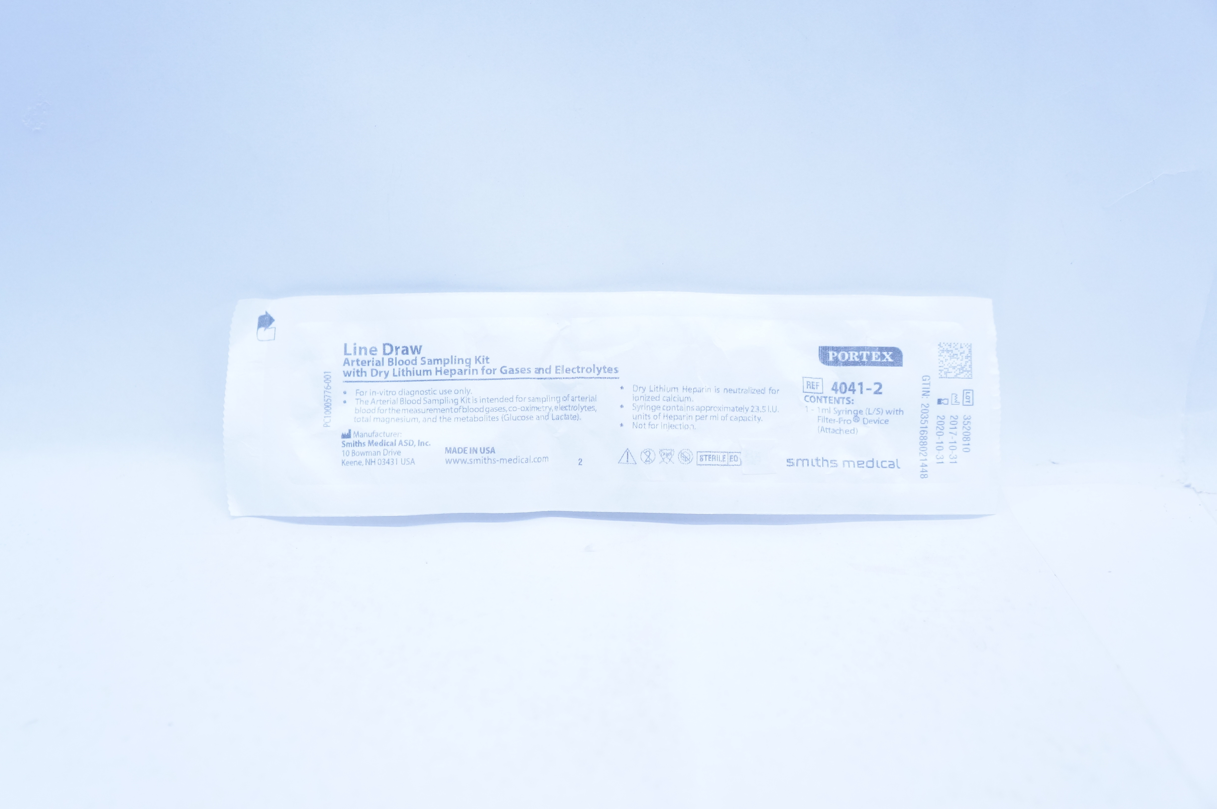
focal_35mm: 38
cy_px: 404
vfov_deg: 35.4
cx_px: 608
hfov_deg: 51.3
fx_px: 1266
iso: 800
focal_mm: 25
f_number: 5
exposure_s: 1/200
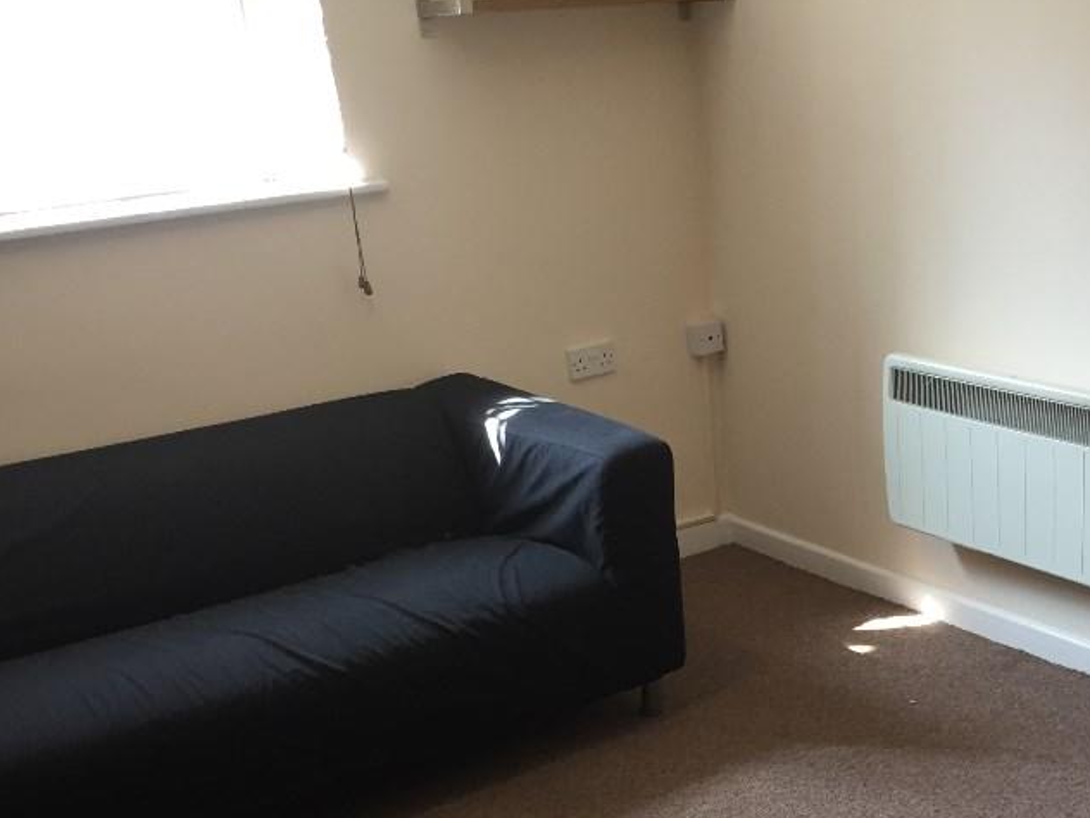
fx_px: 1480
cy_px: 652
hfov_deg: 39.7
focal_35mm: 47
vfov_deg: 30.2
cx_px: 769
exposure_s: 1/33
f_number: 2.2
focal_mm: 4.15
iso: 64
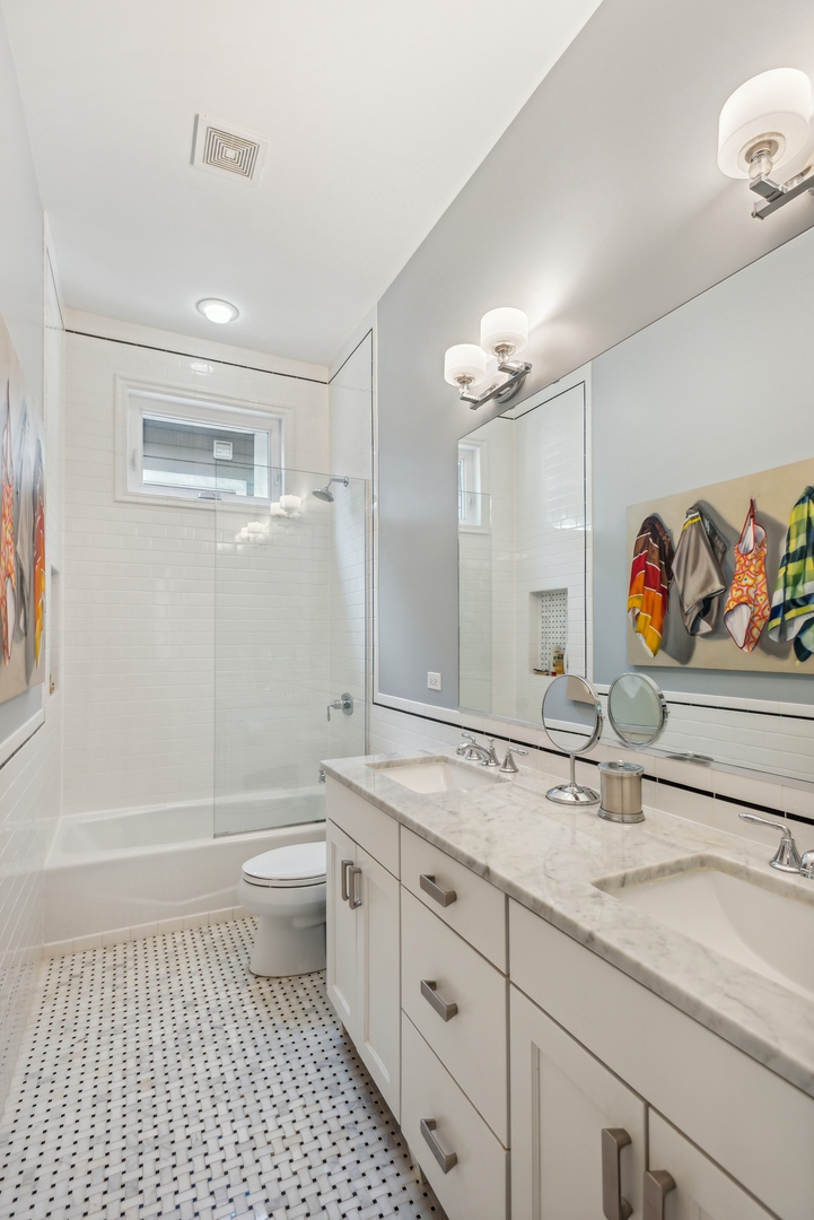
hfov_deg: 70.5
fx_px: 576
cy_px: 610
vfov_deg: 93.3
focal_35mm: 17
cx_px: 407
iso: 500
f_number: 8
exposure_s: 1/25
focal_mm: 17
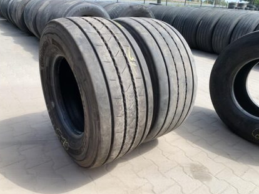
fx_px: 202
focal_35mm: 27
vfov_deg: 51.4
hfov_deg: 65.3
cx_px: 126
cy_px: 98
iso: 25
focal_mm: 4.25
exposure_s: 1/656
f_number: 1.8
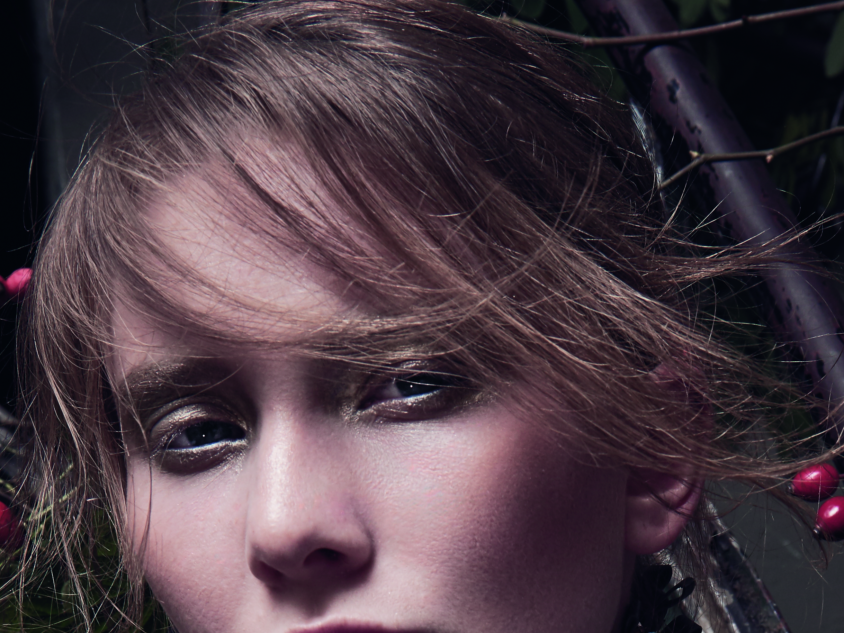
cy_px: 994
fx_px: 2195
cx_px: 560
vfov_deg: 15.0
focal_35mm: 90
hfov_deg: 21.7
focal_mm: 31
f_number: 8
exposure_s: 1/200
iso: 400
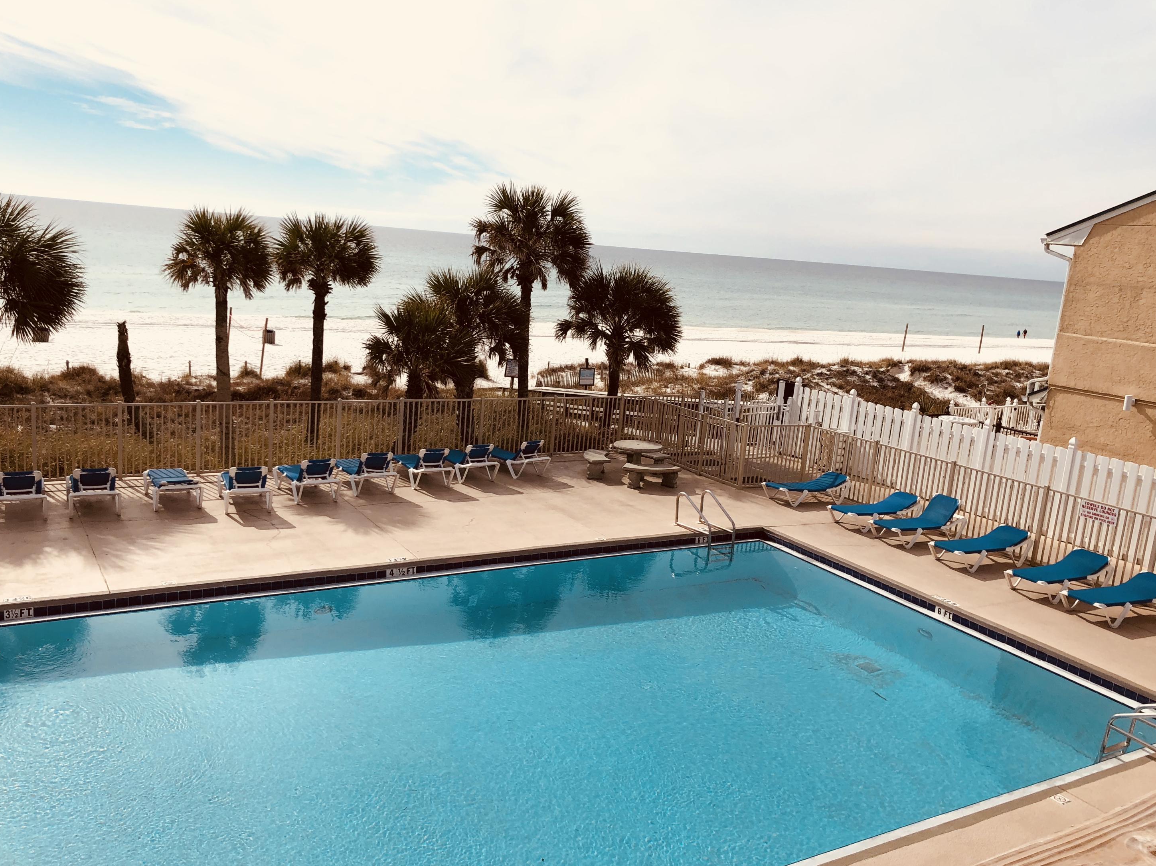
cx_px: 563
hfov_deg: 61.7
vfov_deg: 48.2
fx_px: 968
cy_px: 440
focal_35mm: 29
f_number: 1.8
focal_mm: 4
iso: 20
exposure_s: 1/4000
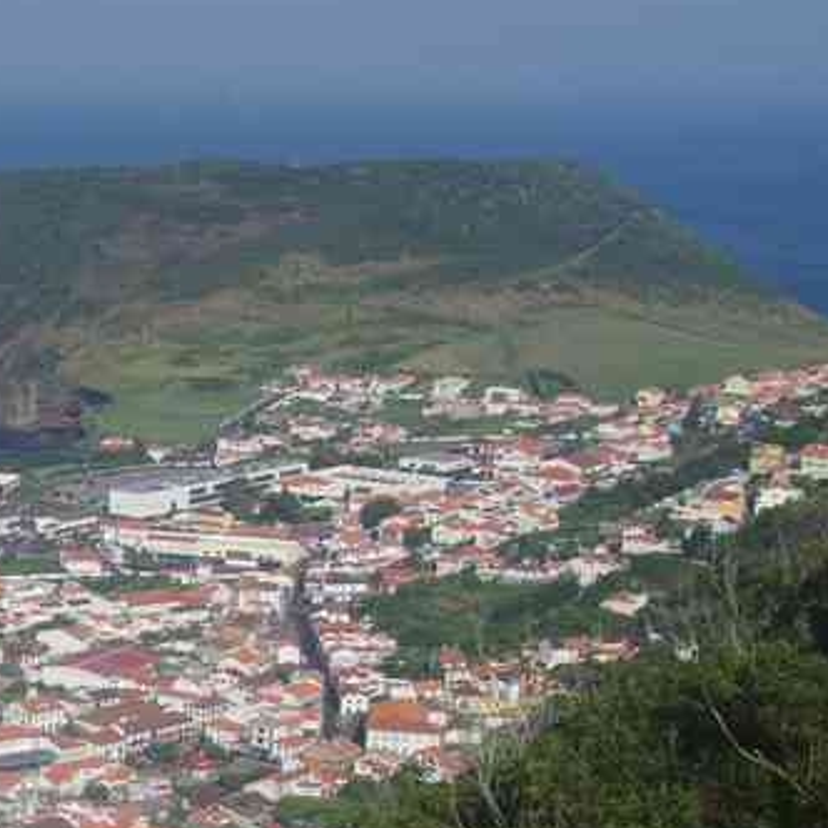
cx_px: -310
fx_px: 2490
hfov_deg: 17.5
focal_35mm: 92
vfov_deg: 18.7
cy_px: 696
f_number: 11
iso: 200
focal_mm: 24
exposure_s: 1/125
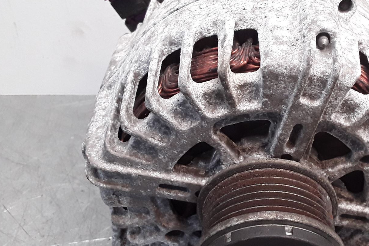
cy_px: 152
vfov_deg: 27.4
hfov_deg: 39.7
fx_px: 502
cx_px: 254
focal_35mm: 49
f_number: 1.9
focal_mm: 2.91
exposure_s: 1/100
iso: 100
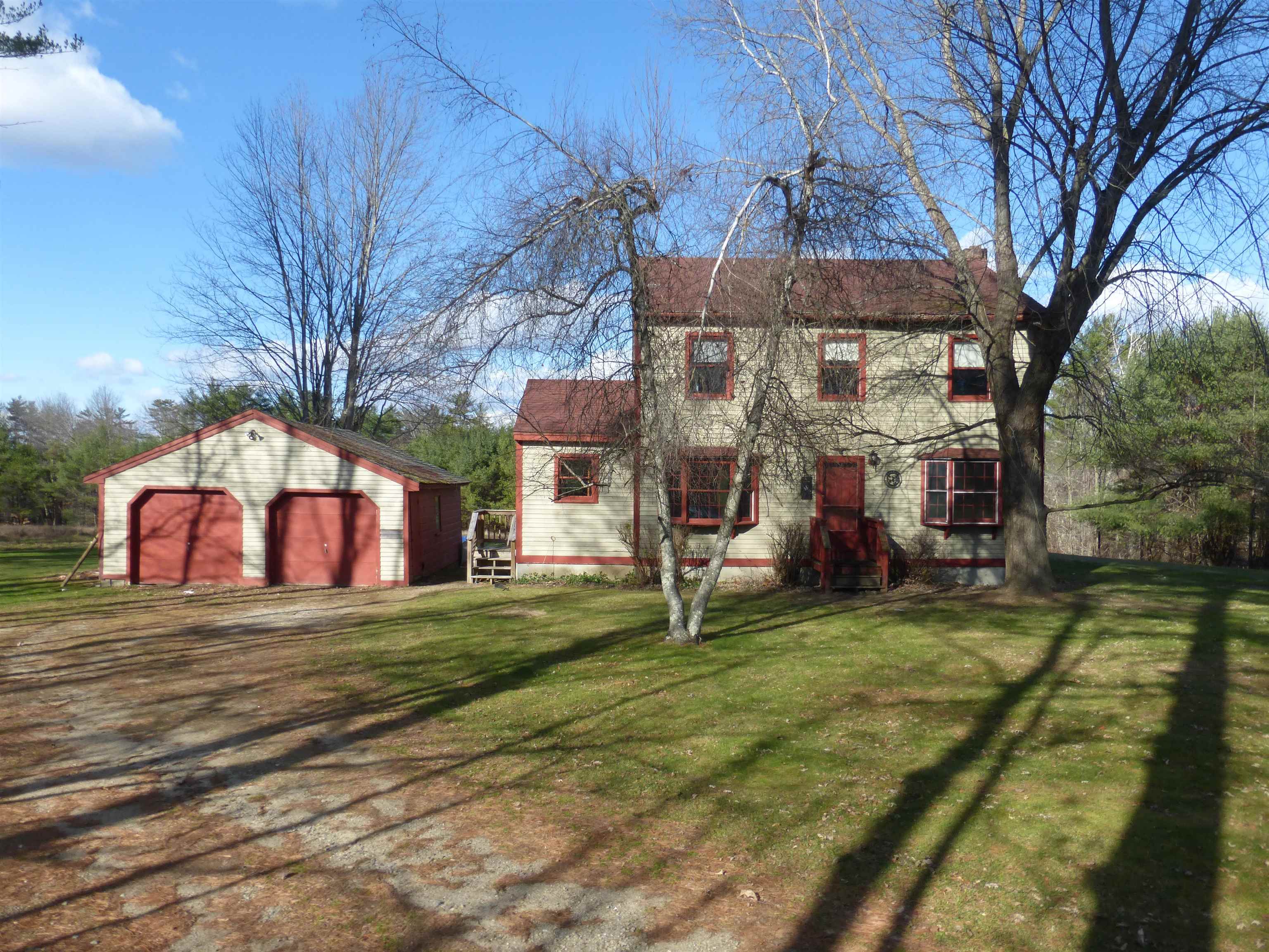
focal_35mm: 25
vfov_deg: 54.9
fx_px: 916
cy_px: 476
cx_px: 634
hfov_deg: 69.4
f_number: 4
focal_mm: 4.3
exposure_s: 1/500
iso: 100
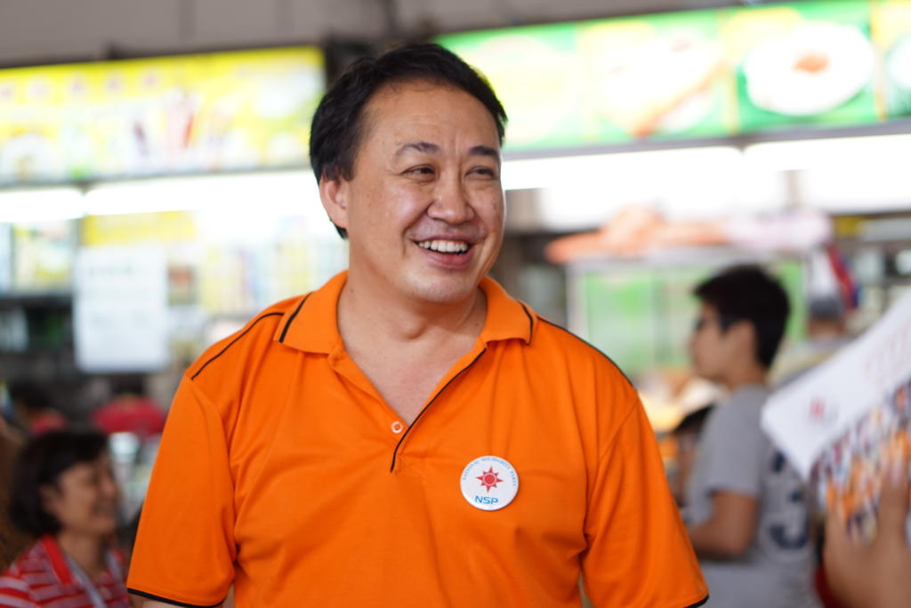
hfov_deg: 27.0
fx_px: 1899
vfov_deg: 18.2
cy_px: 304
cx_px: 456
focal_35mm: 75
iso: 160
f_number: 1.8
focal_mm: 50
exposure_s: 1/60
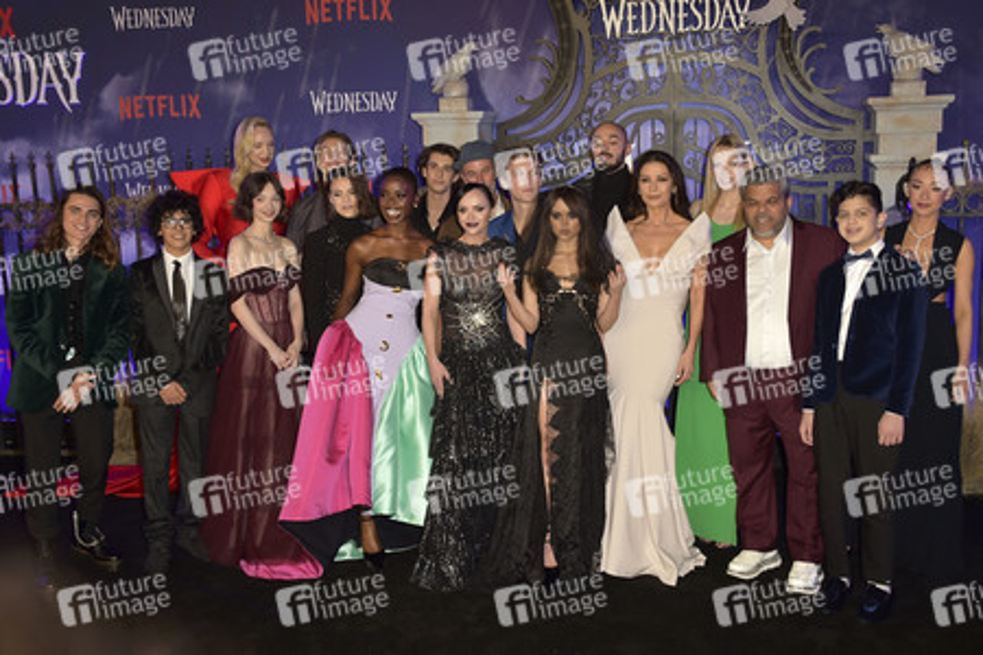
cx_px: 492
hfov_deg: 48.5
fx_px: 1092
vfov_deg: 33.4
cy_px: 328
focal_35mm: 40
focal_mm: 40
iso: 1000
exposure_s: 1/250
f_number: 6.3
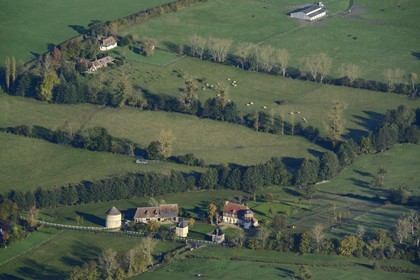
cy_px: 140
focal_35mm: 185
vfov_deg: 7.4
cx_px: 210
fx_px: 2158
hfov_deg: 11.1
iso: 400
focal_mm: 185
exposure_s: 1/1000
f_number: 7.1
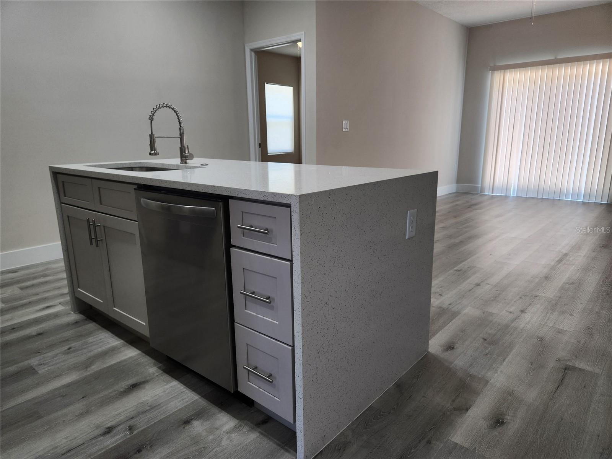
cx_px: 306
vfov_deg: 58.9
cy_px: 230
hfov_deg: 73.9
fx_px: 407
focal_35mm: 23
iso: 64
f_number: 1.8
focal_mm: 5.4
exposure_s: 1/120
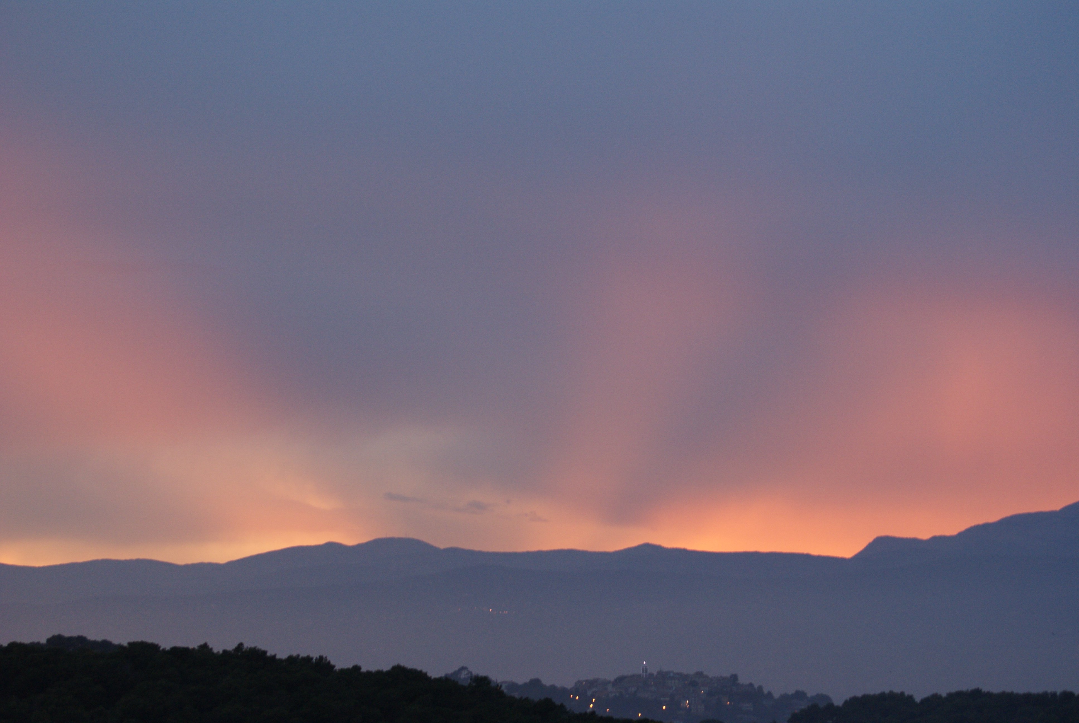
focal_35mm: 112
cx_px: 540
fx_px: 3376
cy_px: 362
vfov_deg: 12.2
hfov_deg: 18.2
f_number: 5.6
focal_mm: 75
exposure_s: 1/20
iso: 400
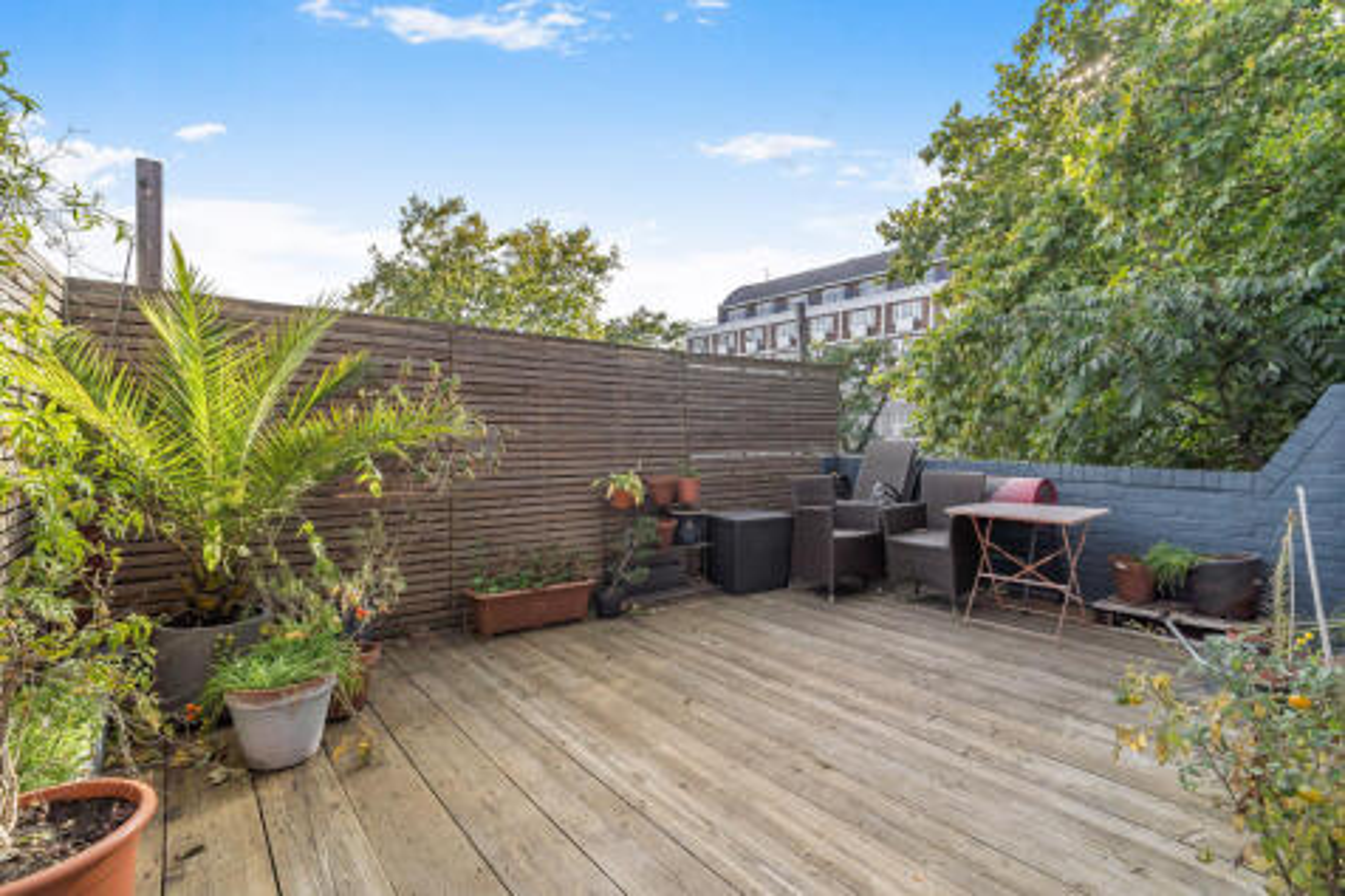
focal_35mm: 16
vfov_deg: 73.7
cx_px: 672
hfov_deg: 96.8
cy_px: 448
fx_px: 598
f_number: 5.6
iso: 100
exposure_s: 1/1000
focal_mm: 16
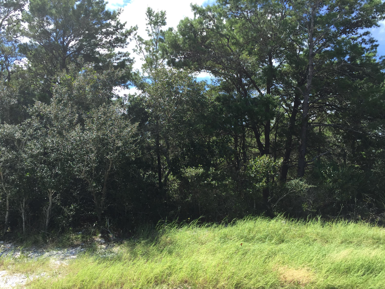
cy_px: 144
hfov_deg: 61.7
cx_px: 192
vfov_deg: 48.2
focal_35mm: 29
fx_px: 323
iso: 32
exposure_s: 1/879
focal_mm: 4.15
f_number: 2.2
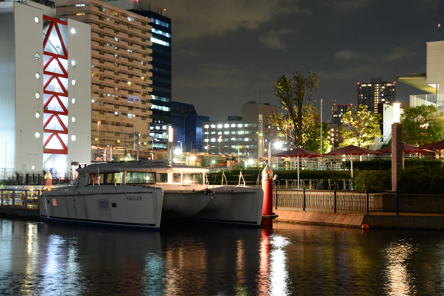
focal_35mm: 70
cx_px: 222
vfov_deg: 19.4
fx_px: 863
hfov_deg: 28.9
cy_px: 148
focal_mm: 70
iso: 6400
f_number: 8
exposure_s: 1/2
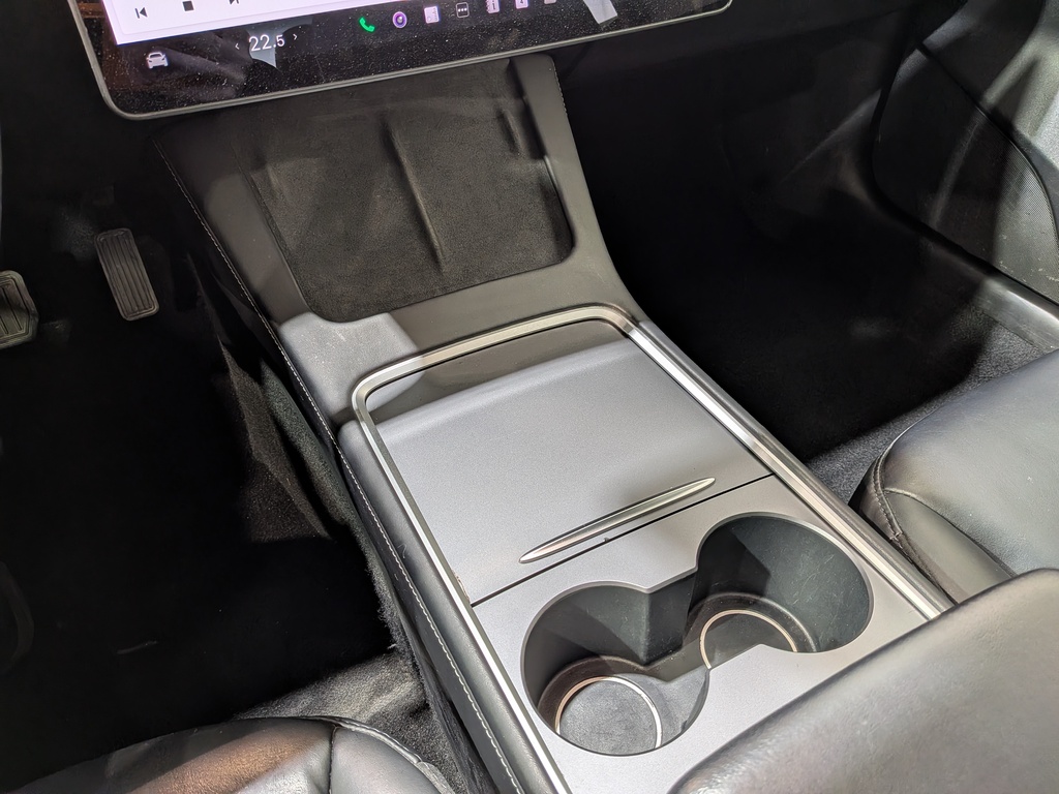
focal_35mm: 24
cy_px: 397
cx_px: 530
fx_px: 734
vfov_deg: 56.8
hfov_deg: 71.6
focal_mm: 4.53
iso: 84
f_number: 1.7
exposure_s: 1/25
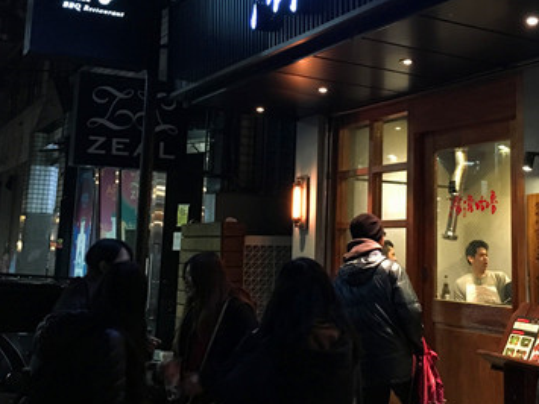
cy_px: 120
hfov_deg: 38.7
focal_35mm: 49
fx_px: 763
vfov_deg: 29.4
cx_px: 329
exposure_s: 1/15
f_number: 2.2
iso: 250
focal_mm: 4.15
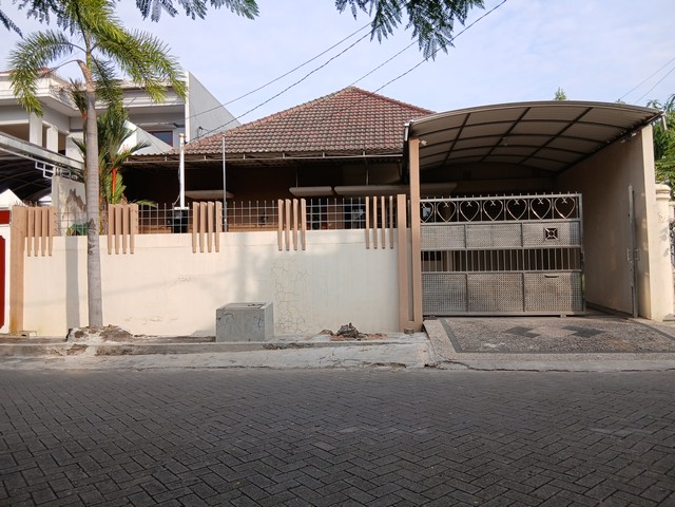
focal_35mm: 26
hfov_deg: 67.3
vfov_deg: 53.1
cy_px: 254
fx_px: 507
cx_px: 338
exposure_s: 1/294
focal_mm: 3.98
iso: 20
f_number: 1.8
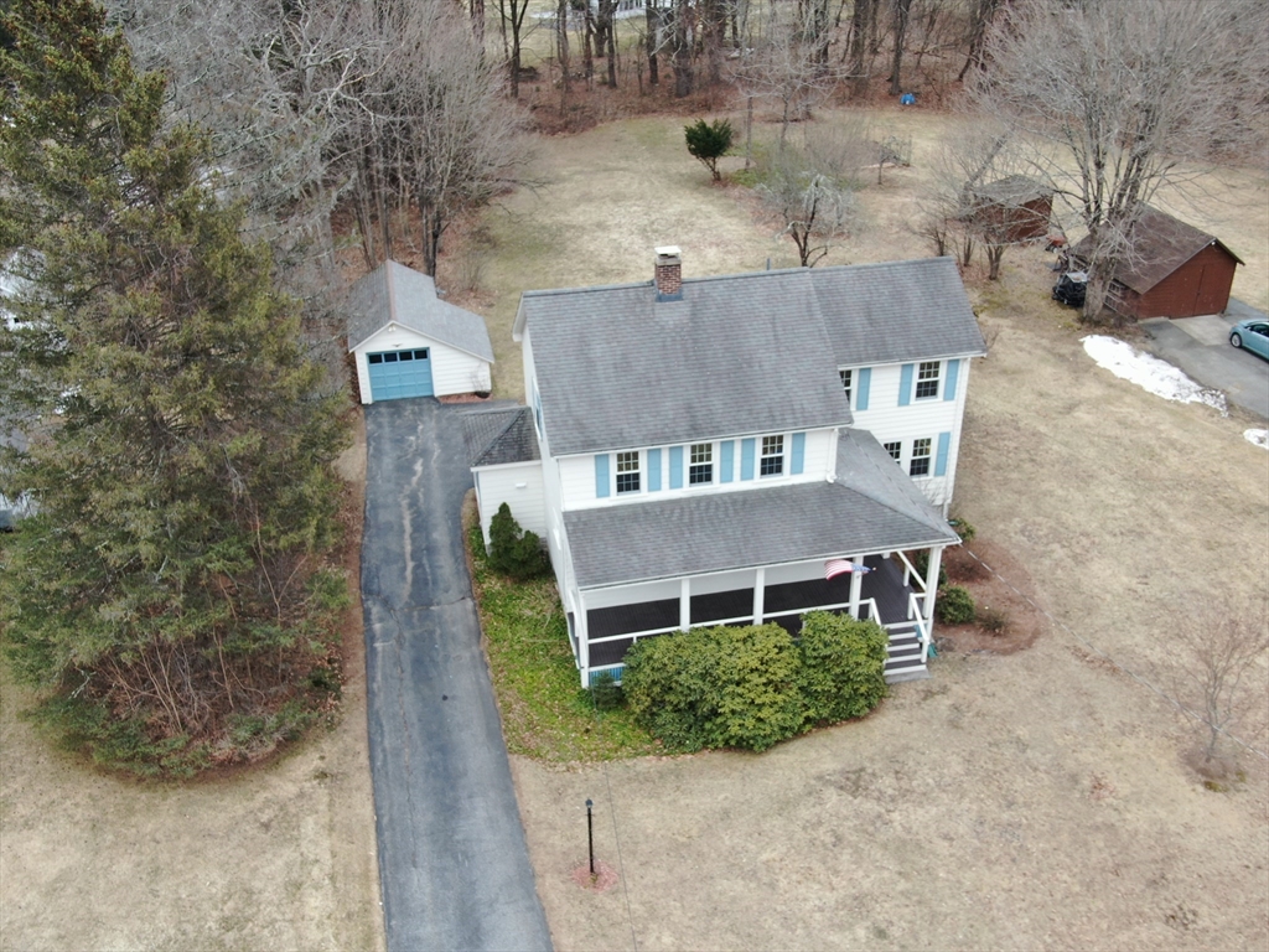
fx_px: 1210
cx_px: 634
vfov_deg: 42.9
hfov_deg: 55.4
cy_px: 476
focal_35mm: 33
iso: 100
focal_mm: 5.69
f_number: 3.2
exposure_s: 1/120
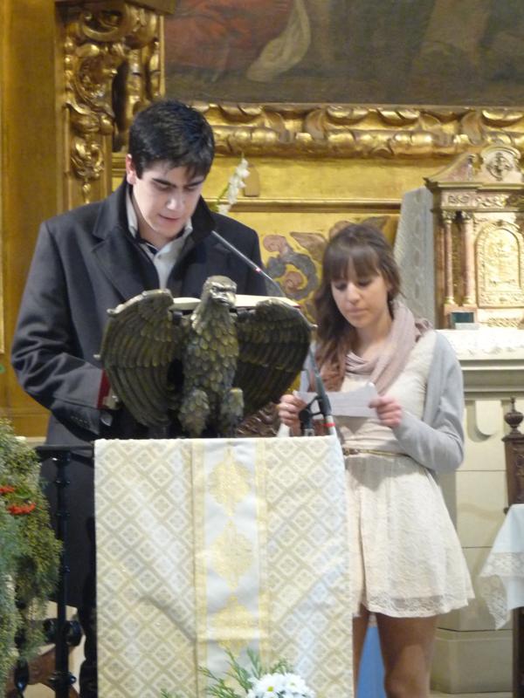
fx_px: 2664
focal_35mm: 132
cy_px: 349
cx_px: 262
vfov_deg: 14.9
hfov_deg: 11.2
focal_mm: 16.7
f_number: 3.4
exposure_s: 1/8
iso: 400
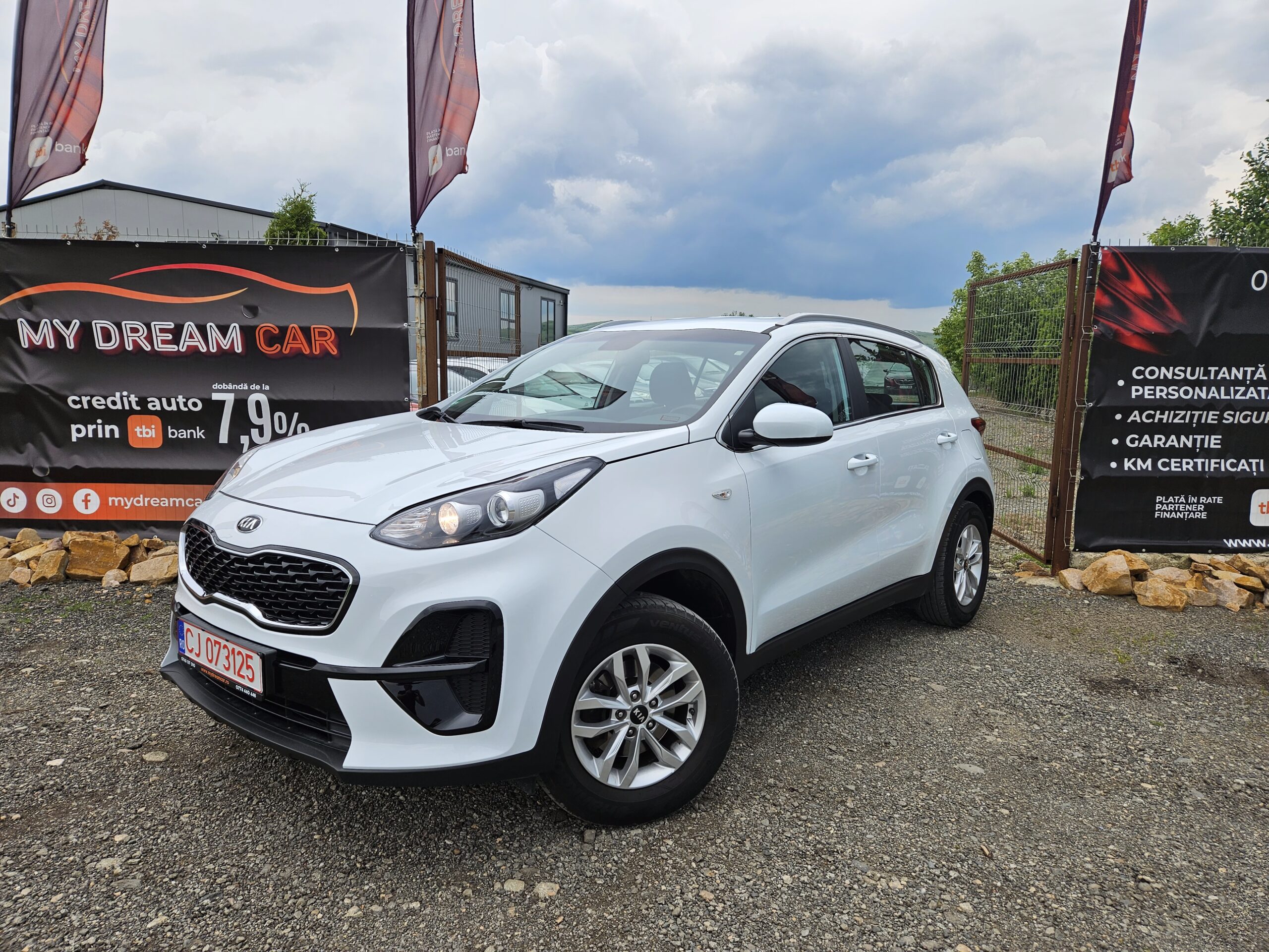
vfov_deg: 58.9
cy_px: 476
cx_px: 634
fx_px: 843
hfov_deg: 73.9
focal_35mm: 23
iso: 25
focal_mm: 5.4
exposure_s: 1/767
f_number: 1.8
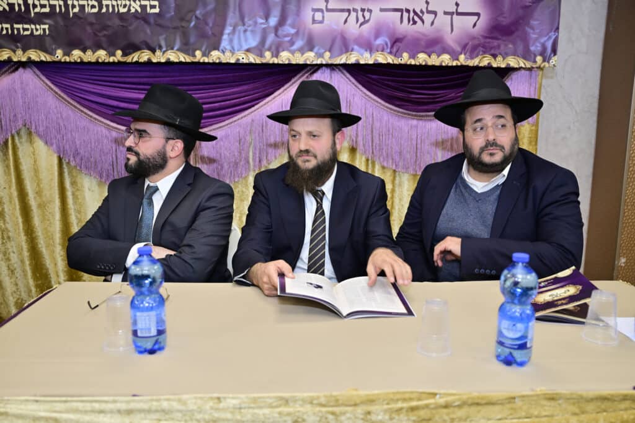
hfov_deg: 61.9
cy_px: 212
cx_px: 318
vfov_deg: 43.6
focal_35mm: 30
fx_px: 529
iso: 250
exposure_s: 1/200
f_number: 3.2
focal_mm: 30
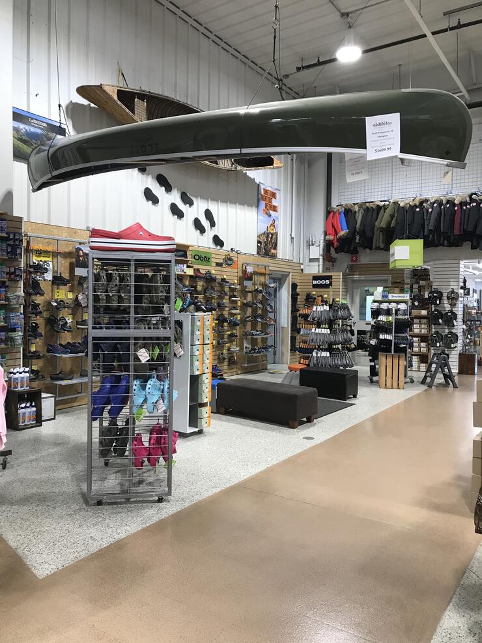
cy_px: 322
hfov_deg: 49.7
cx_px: 241
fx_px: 520
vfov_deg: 63.5
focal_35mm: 28
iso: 32
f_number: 1.8
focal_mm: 3.99
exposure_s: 1/30
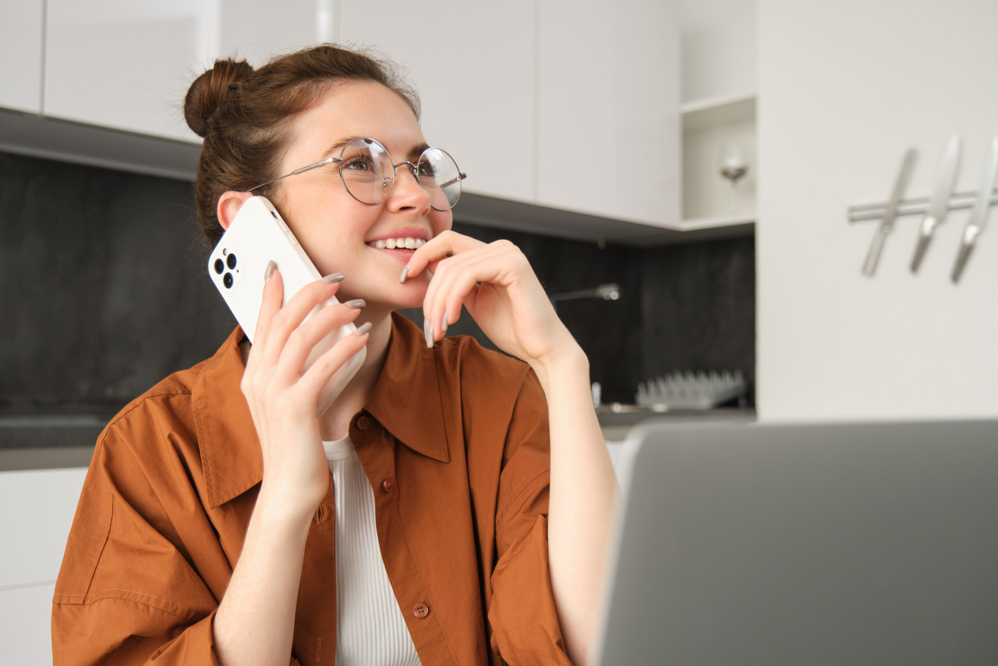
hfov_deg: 54.4
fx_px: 970
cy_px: 333
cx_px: 499
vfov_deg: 37.9
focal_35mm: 35
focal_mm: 23.4
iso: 320
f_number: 2.8
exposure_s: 1/125
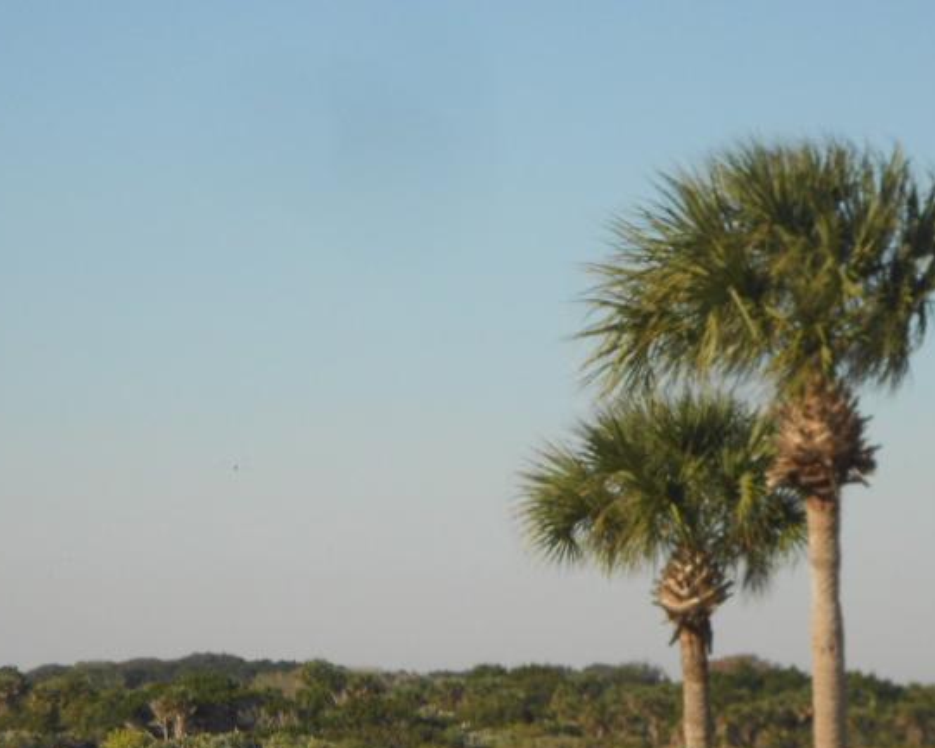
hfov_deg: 9.2
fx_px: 5785
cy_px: 607
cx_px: 365
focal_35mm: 209
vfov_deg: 7.4
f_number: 6
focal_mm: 20.1
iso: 80
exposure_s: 1/400
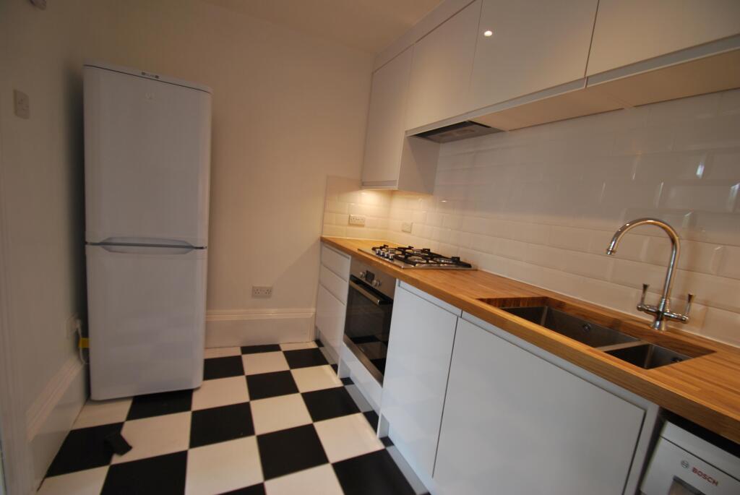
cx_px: 370
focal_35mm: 15
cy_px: 248
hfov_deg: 100.3
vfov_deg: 77.5
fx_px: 309
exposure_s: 1/40
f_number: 3.5
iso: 200
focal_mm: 10
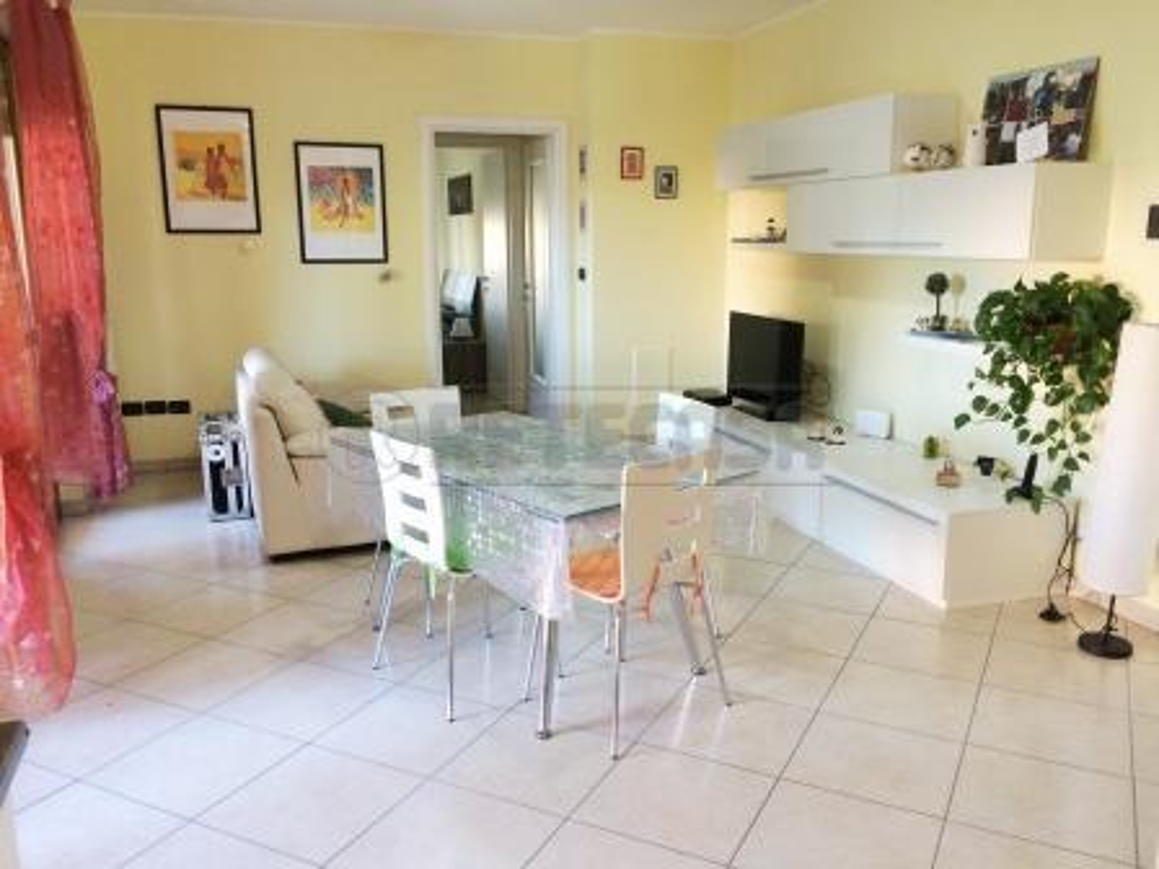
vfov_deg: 48.2
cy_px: 434
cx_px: 580
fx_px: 971
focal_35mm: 29
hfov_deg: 61.7
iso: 100
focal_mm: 4.15
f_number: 2.2
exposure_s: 1/33
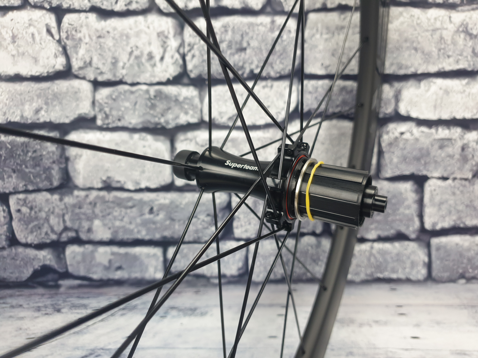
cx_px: 239
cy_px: 179
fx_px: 359
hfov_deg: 67.3
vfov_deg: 53.1
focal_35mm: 26
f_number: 1.5
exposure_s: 1/100
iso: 50
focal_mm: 4.3
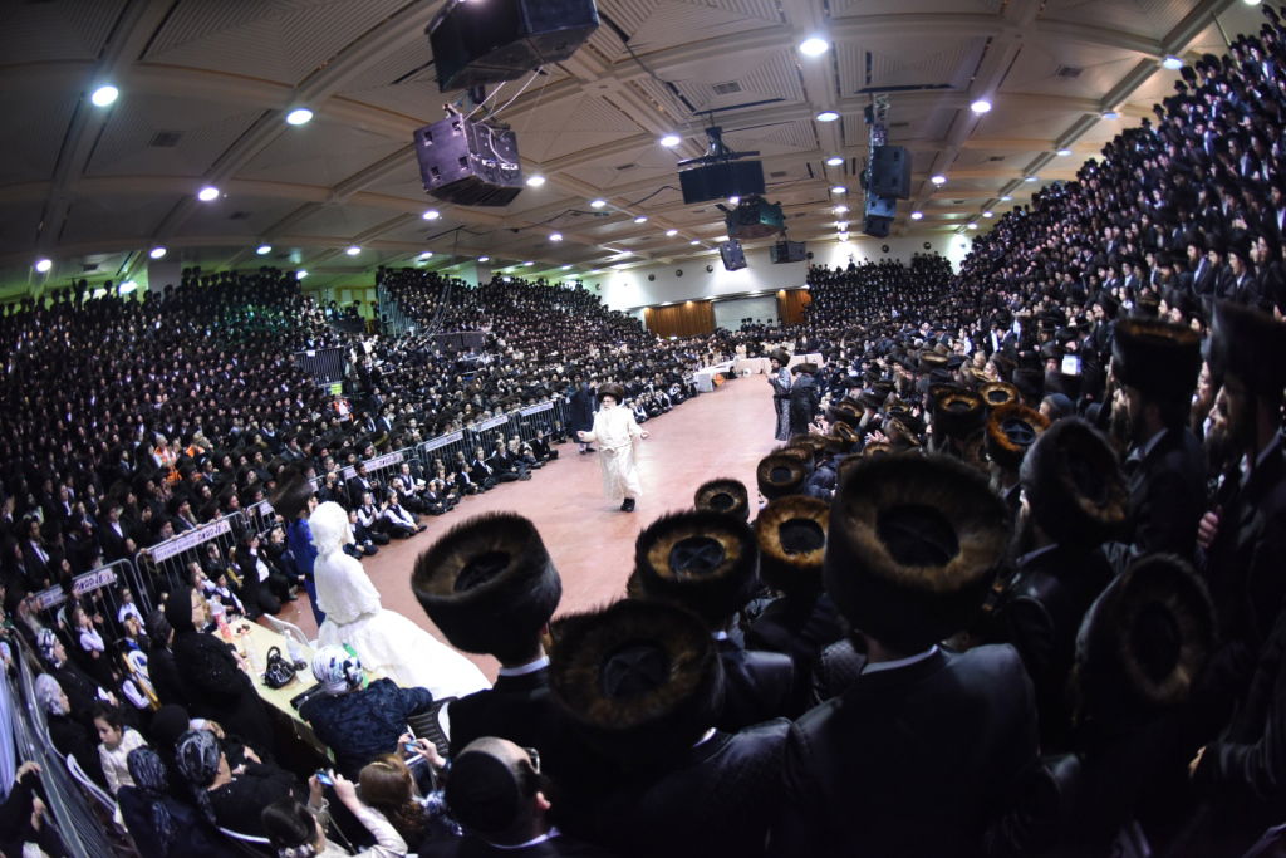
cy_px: 429
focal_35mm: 16
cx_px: 643
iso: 2500
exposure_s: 1/125
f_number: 3.2
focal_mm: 16
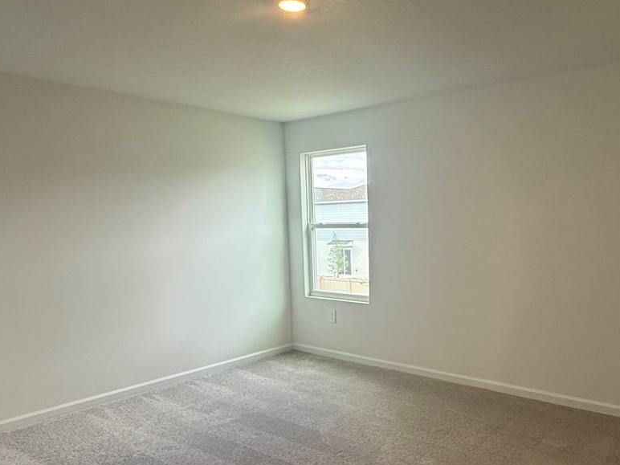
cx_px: 401
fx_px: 519
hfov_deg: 60.5
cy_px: 283
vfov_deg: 47.9
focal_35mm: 29
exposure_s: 1/120
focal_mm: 2.22
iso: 100
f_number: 2.2
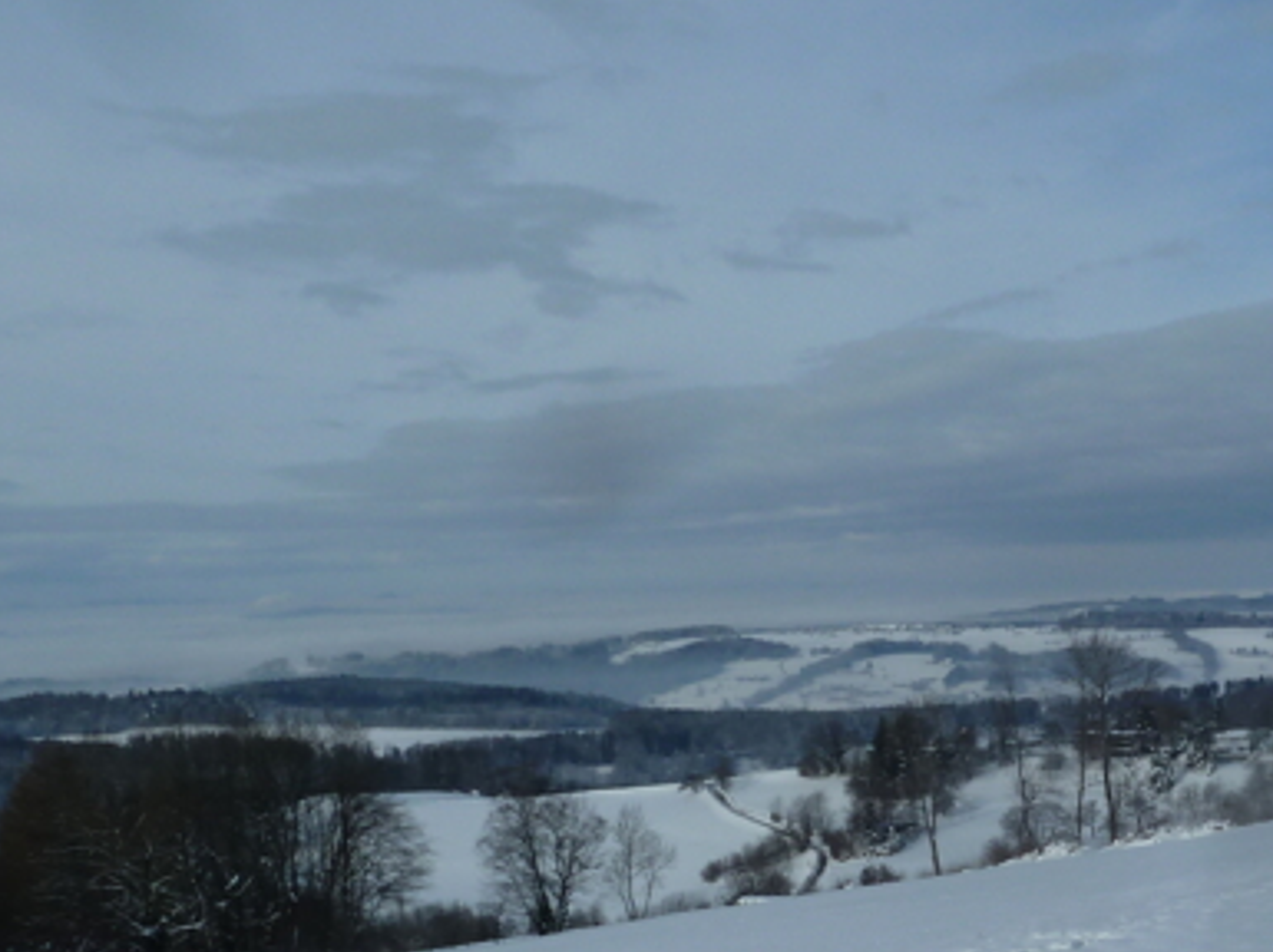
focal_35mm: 52
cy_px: 820
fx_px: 1911
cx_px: 1144
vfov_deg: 27.2
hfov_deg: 34.8
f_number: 5.6
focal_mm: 4.1
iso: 80
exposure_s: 1/640
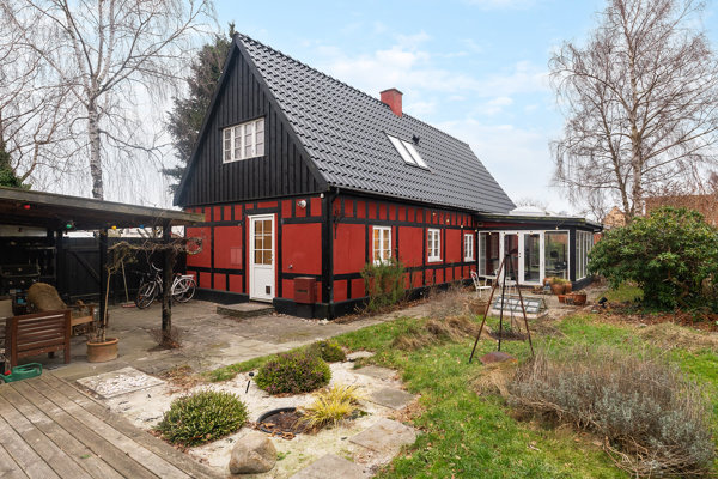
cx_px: 359
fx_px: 386
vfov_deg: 63.6
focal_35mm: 19
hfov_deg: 85.9
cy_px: 240
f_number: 5.6
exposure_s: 1/60
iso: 800
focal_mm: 12.9
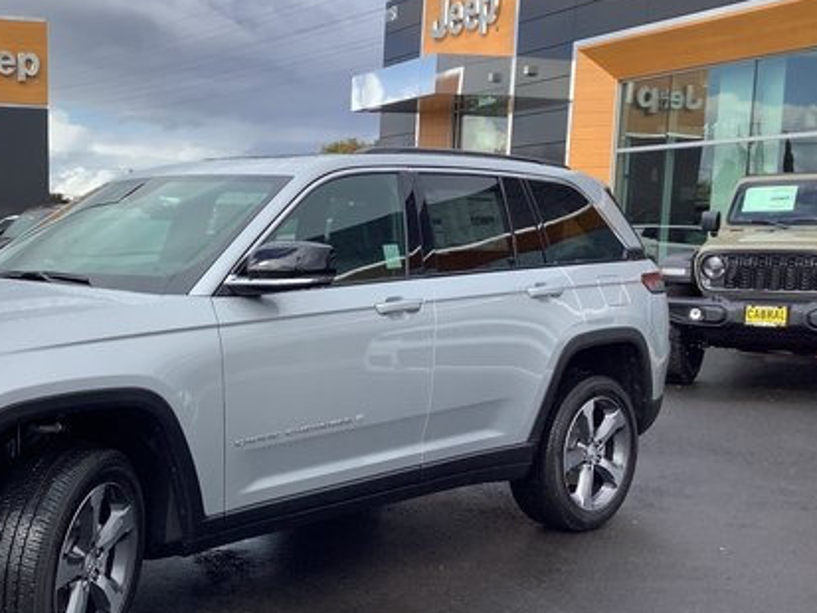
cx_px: 198
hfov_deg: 38.6
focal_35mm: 48
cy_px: 386
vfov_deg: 30.2
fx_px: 1133
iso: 25
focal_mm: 3.3
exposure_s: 1/1148
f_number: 2.4
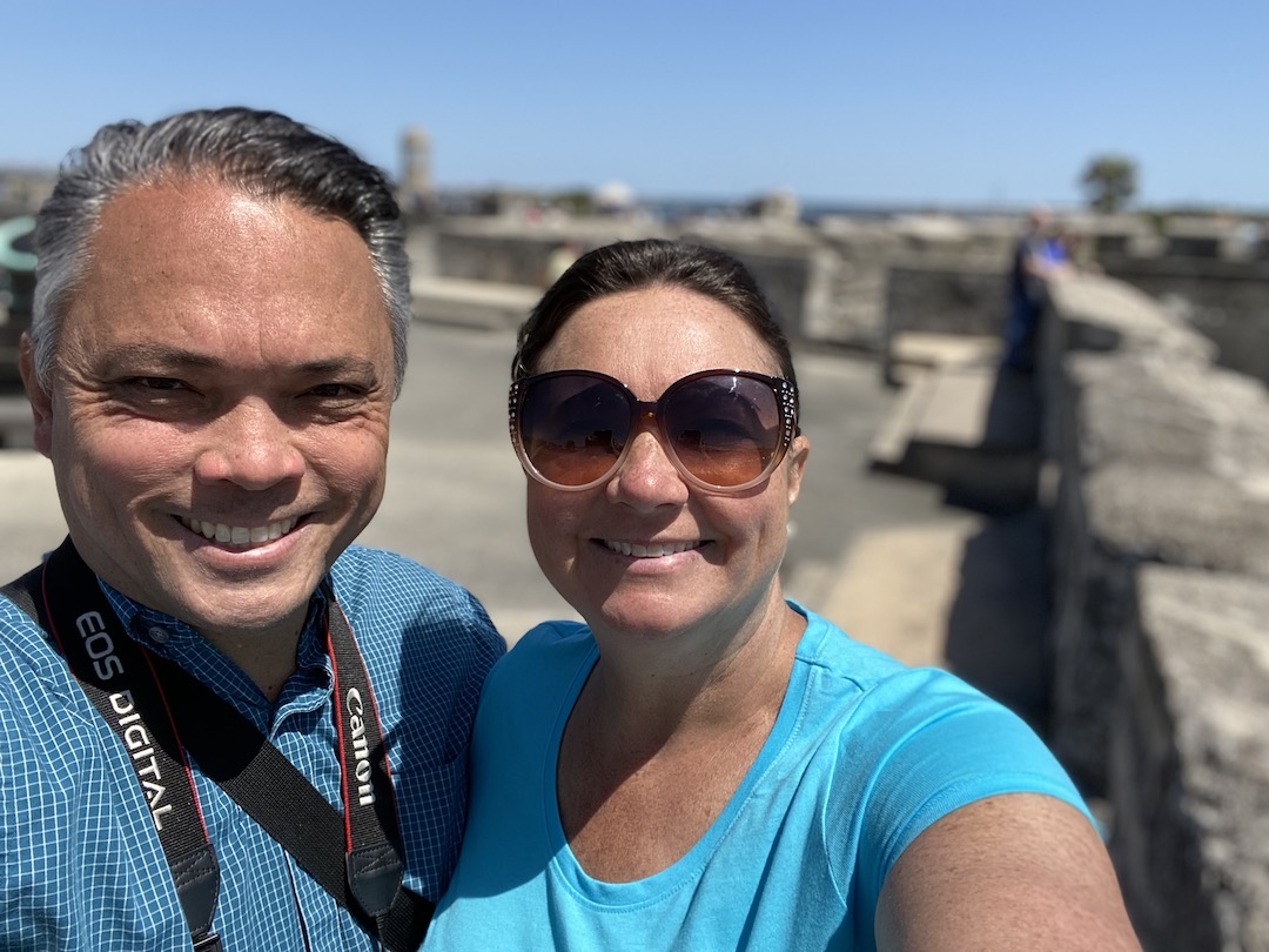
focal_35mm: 30
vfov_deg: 46.8
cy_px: 476
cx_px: 634
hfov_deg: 60.0
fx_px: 1100
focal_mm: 2.71
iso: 25
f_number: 2.2
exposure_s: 1/947
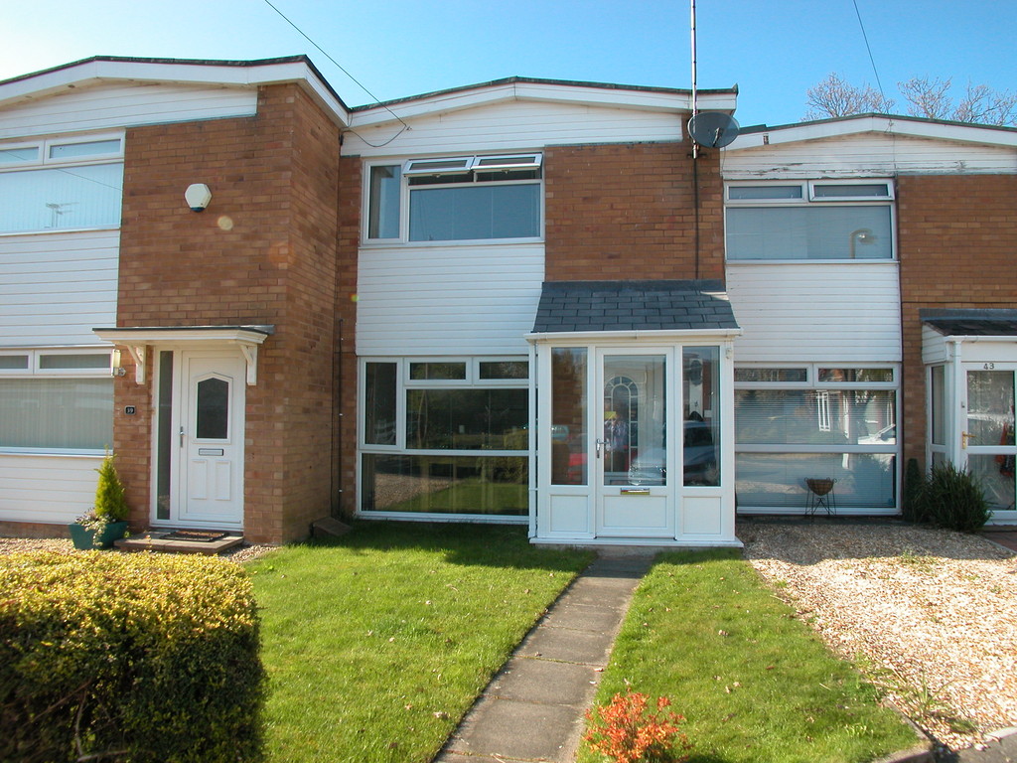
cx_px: 508
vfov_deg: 42.9
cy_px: 382
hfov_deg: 55.4
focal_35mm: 33
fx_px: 970
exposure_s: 1/218
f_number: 5.2
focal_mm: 8.3
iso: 100
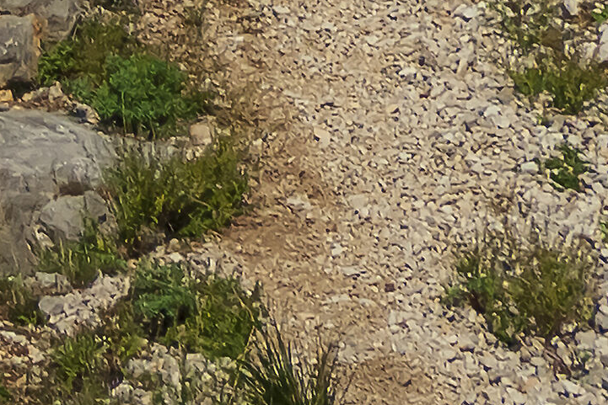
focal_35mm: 1250
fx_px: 21114
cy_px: 309
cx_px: -308
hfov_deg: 1.6
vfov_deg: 1.1
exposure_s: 1/1250
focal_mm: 250
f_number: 9
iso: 200
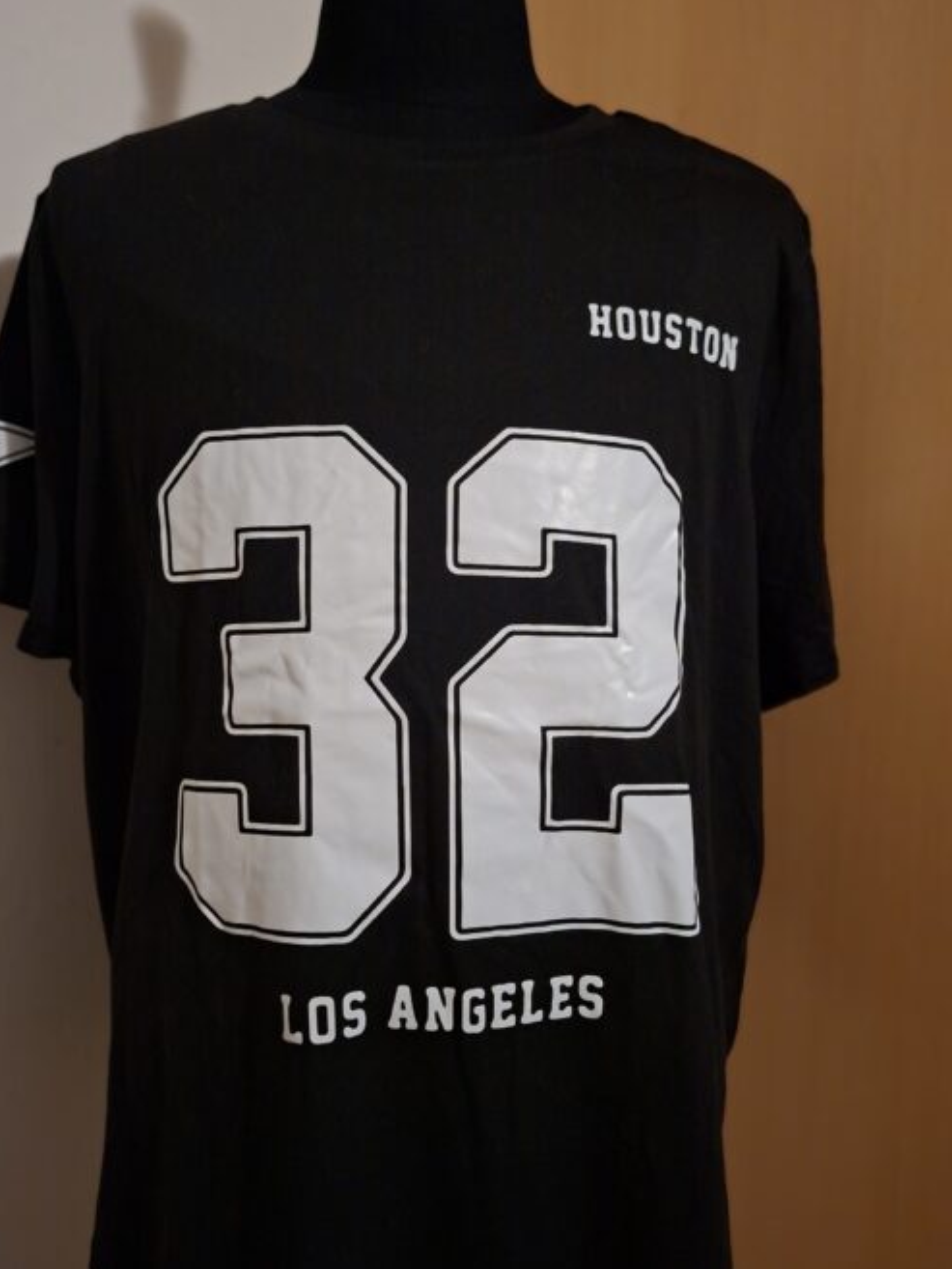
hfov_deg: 49.8
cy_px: 612
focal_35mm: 28
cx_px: 481
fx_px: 1026
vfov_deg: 63.4
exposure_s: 1/25
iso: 640
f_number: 1.8
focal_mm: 5.54
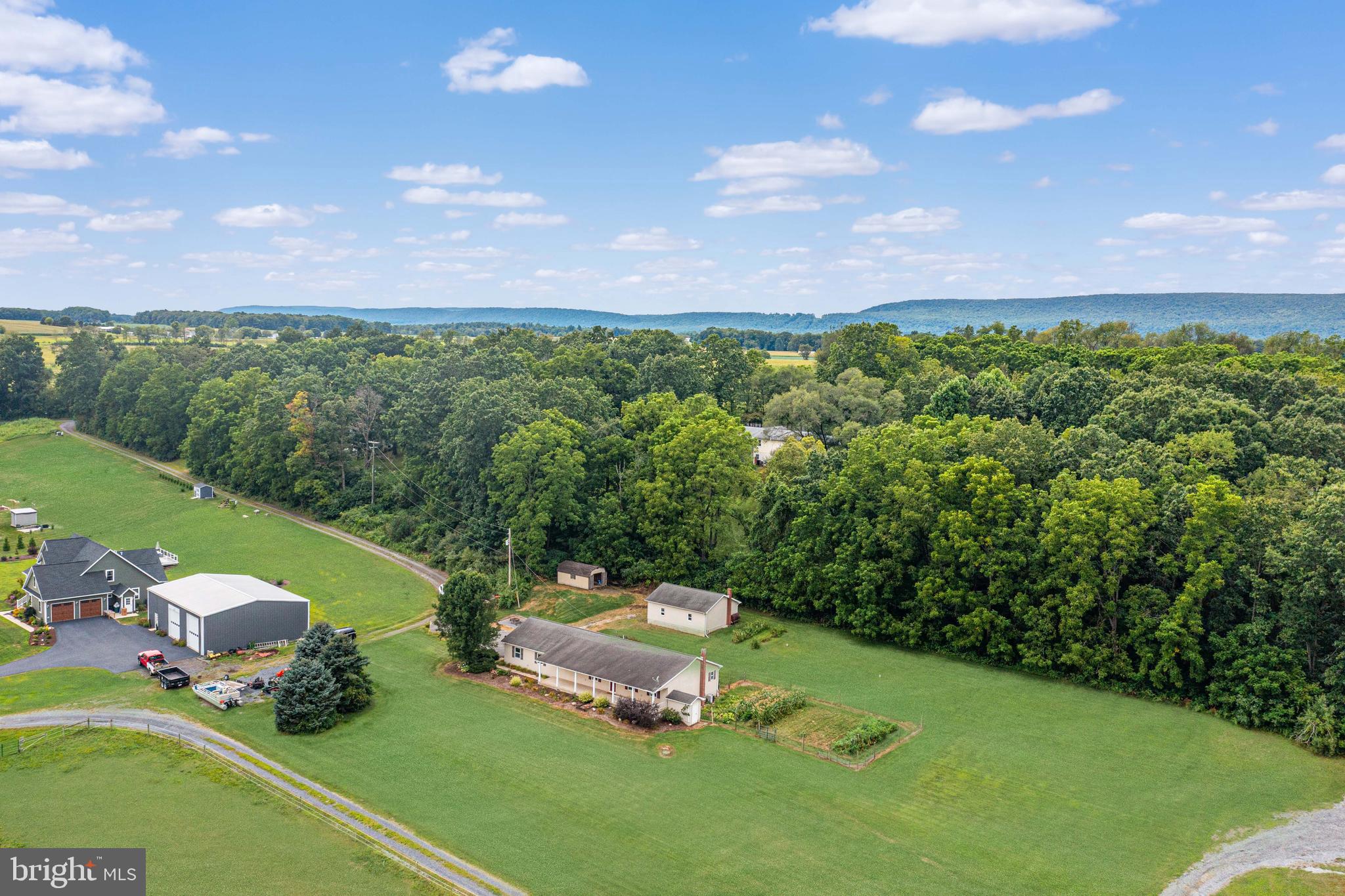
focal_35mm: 28
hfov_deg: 65.5
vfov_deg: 46.4
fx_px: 1046
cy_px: 448
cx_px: 672
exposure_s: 1/400
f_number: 5
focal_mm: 10.26
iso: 100
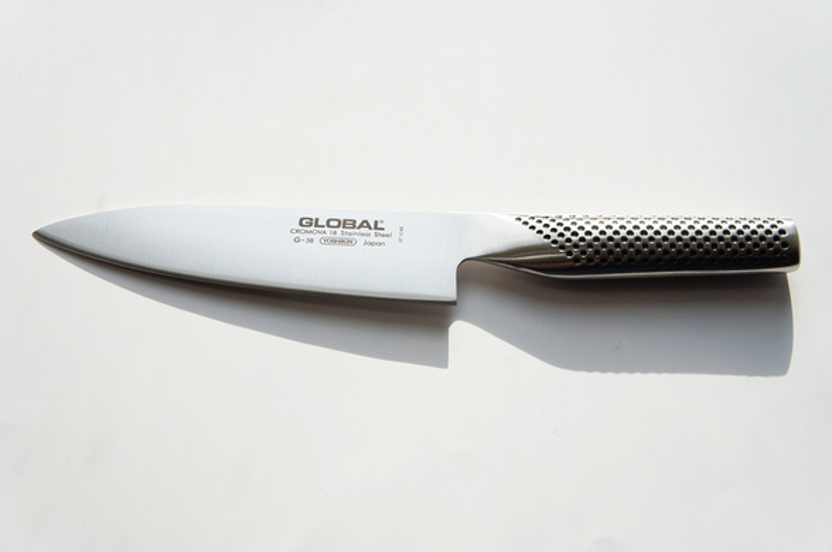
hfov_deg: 39.3
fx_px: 1165
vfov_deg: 26.6
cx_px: 412
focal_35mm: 51
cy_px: 272
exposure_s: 1/200
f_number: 8
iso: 200
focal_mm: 33
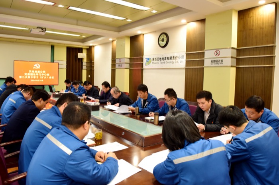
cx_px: 140
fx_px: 186
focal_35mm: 24
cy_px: 92
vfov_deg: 53.1
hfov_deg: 73.8
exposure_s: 1/60
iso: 1600
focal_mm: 24
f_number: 4
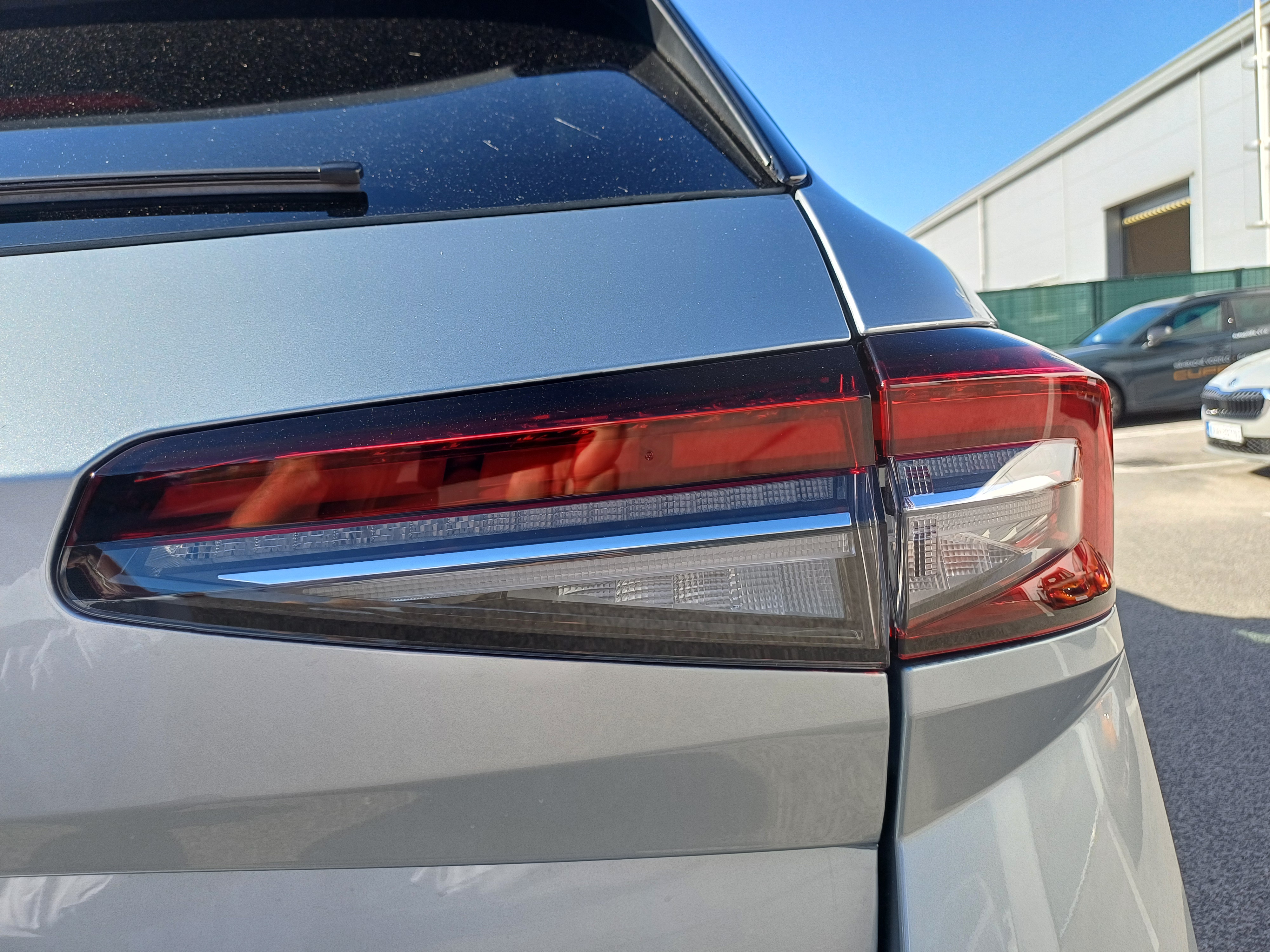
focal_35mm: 25
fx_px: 917
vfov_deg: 54.9
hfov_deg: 69.4
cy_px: 476
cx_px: 635
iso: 50
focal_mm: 4.65
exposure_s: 1/547
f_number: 1.8
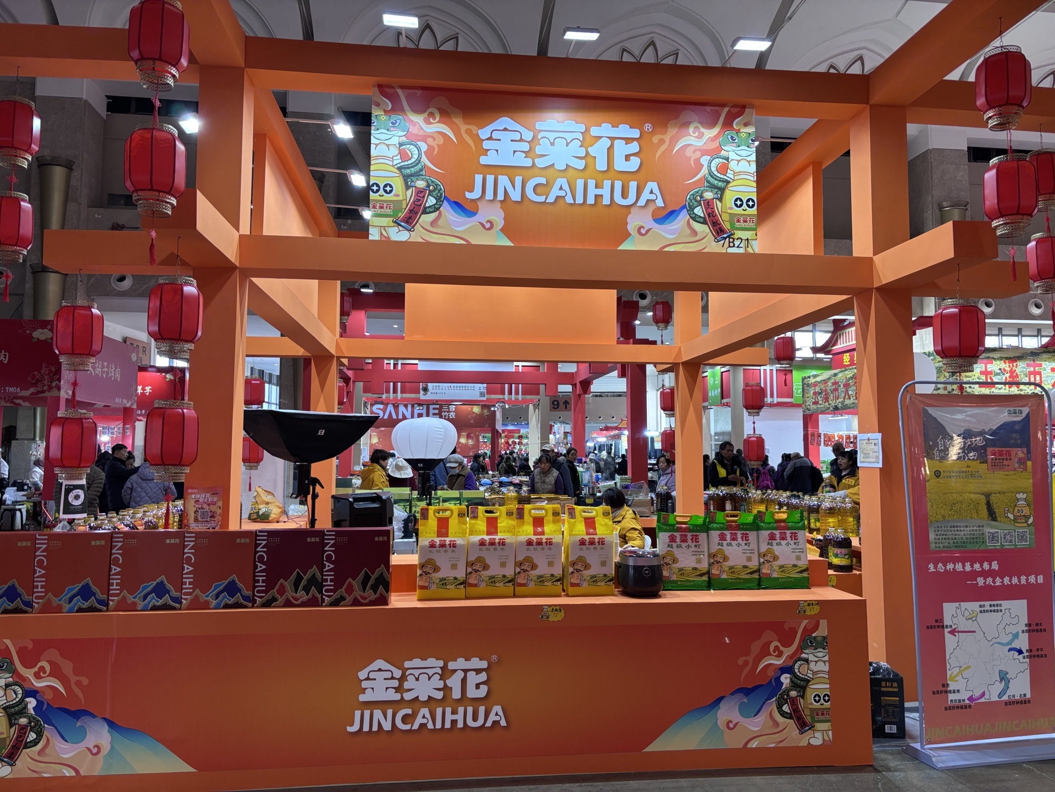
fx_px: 792
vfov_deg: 53.1
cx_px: 528
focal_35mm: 26
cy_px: 396
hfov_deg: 67.3
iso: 64
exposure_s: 1/100
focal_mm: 5.96
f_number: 1.6
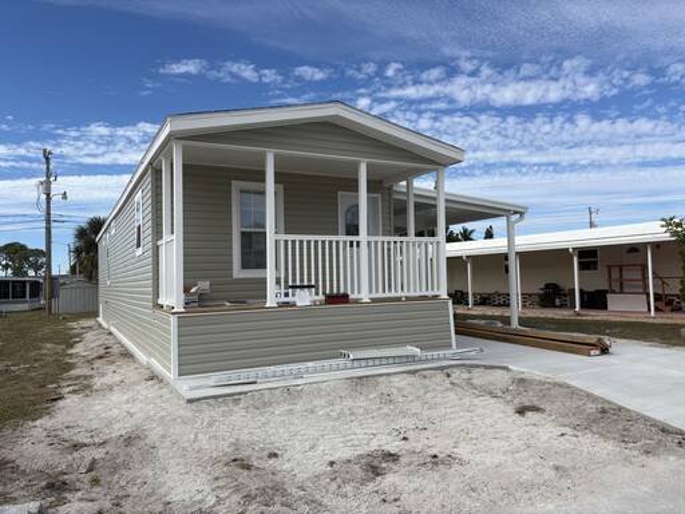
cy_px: 257
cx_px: 342
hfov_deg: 67.3
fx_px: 515
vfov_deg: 53.1
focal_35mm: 26
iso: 50
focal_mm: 5.96
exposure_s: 1/4950
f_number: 1.6
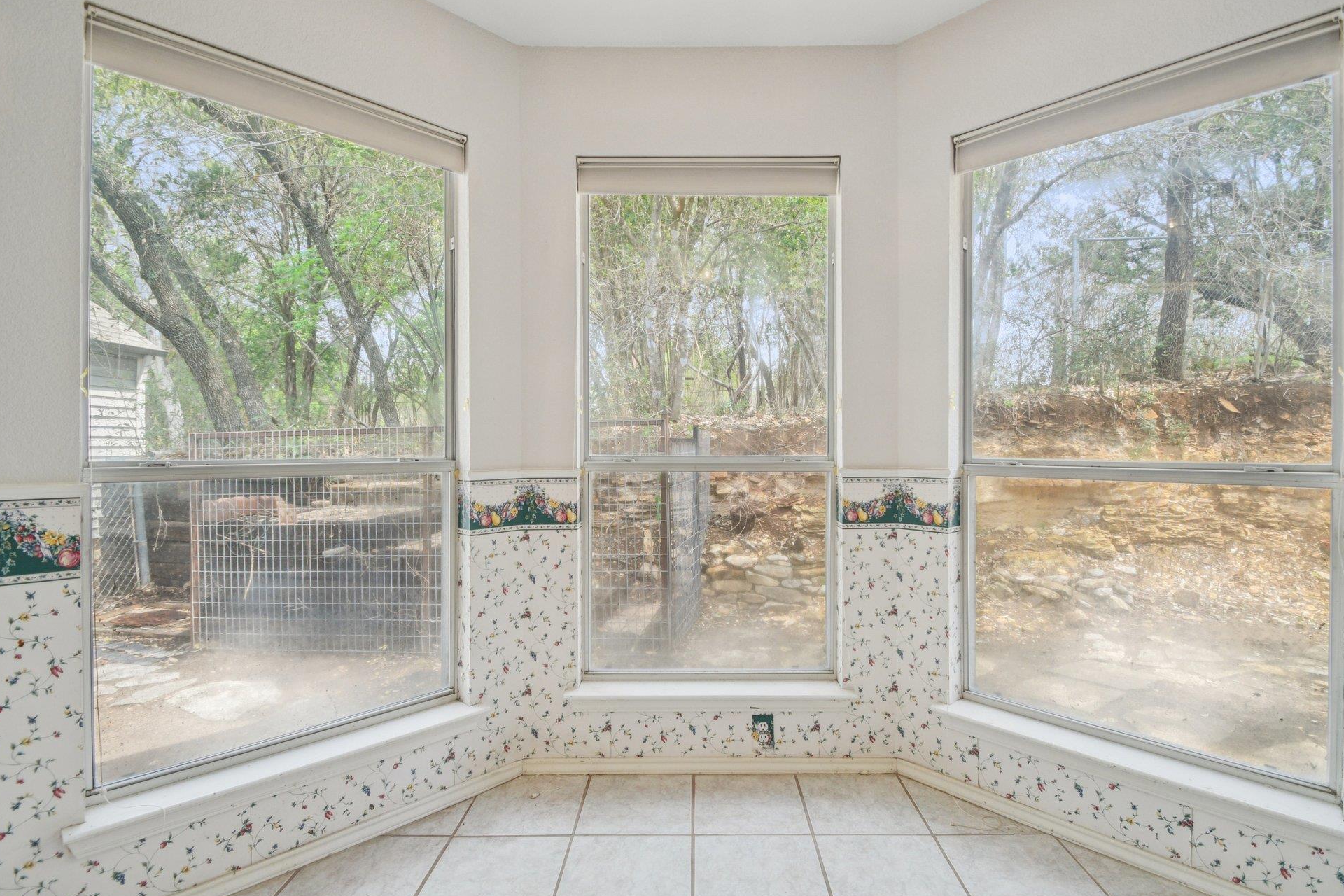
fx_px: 597
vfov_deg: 73.7
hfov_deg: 96.7
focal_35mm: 16
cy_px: 429
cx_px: 707
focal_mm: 10
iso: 400
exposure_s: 1/50
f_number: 8
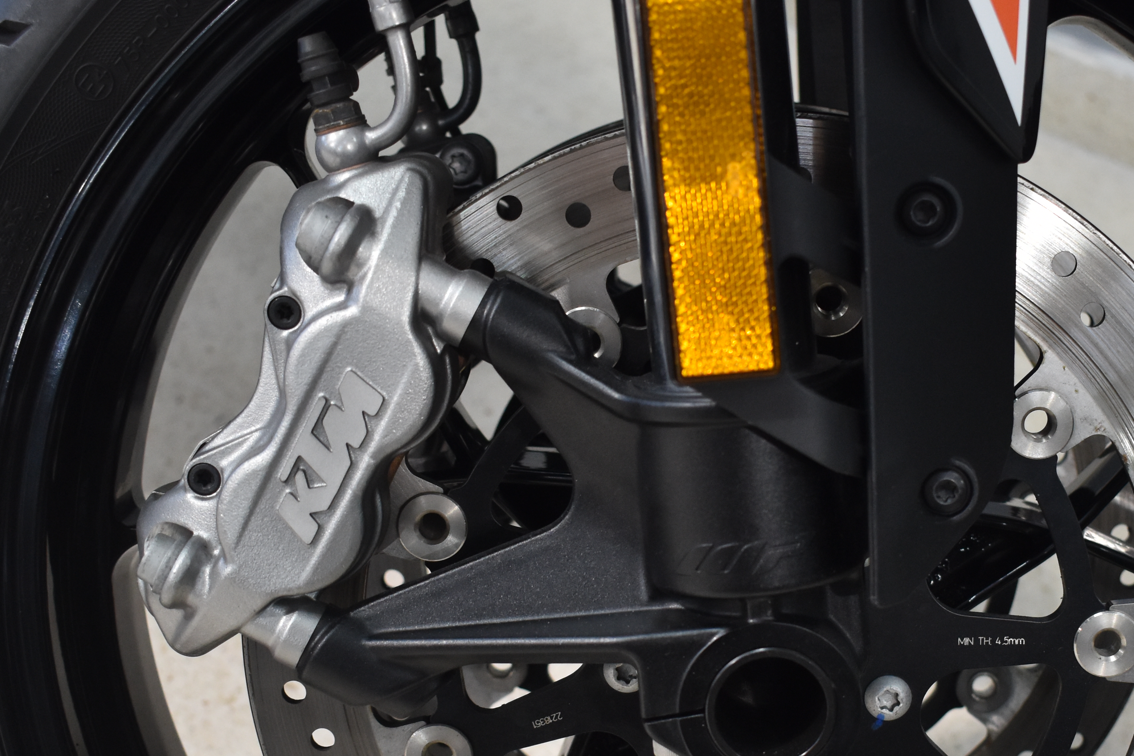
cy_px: 614
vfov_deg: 21.3
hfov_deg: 31.6
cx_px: 754
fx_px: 1984
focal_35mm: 63
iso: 800
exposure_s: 1/50
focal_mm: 24
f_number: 3.8
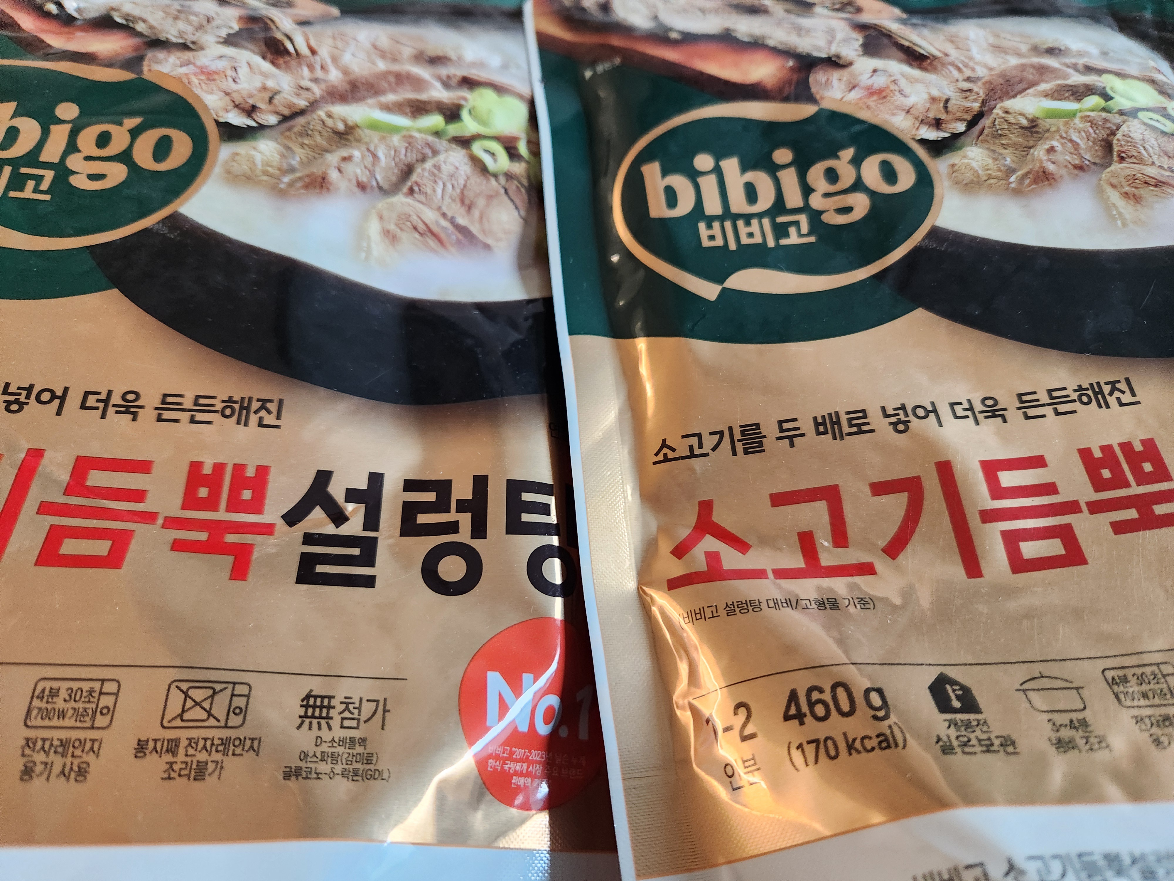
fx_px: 780
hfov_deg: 73.9
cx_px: 587
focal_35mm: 23
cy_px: 440
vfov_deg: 58.9
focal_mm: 5.4
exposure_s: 1/120
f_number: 1.8
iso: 640
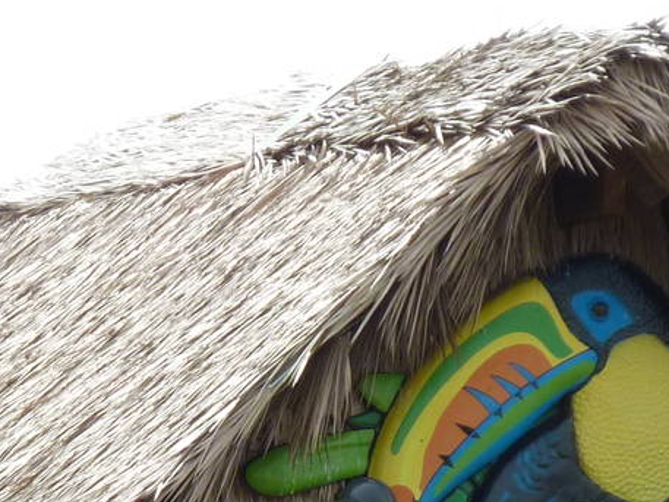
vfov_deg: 3.1
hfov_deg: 4.1
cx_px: 212
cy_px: 720
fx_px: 9279
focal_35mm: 480
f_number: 4.5
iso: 125
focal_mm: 22.5
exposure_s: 1/500
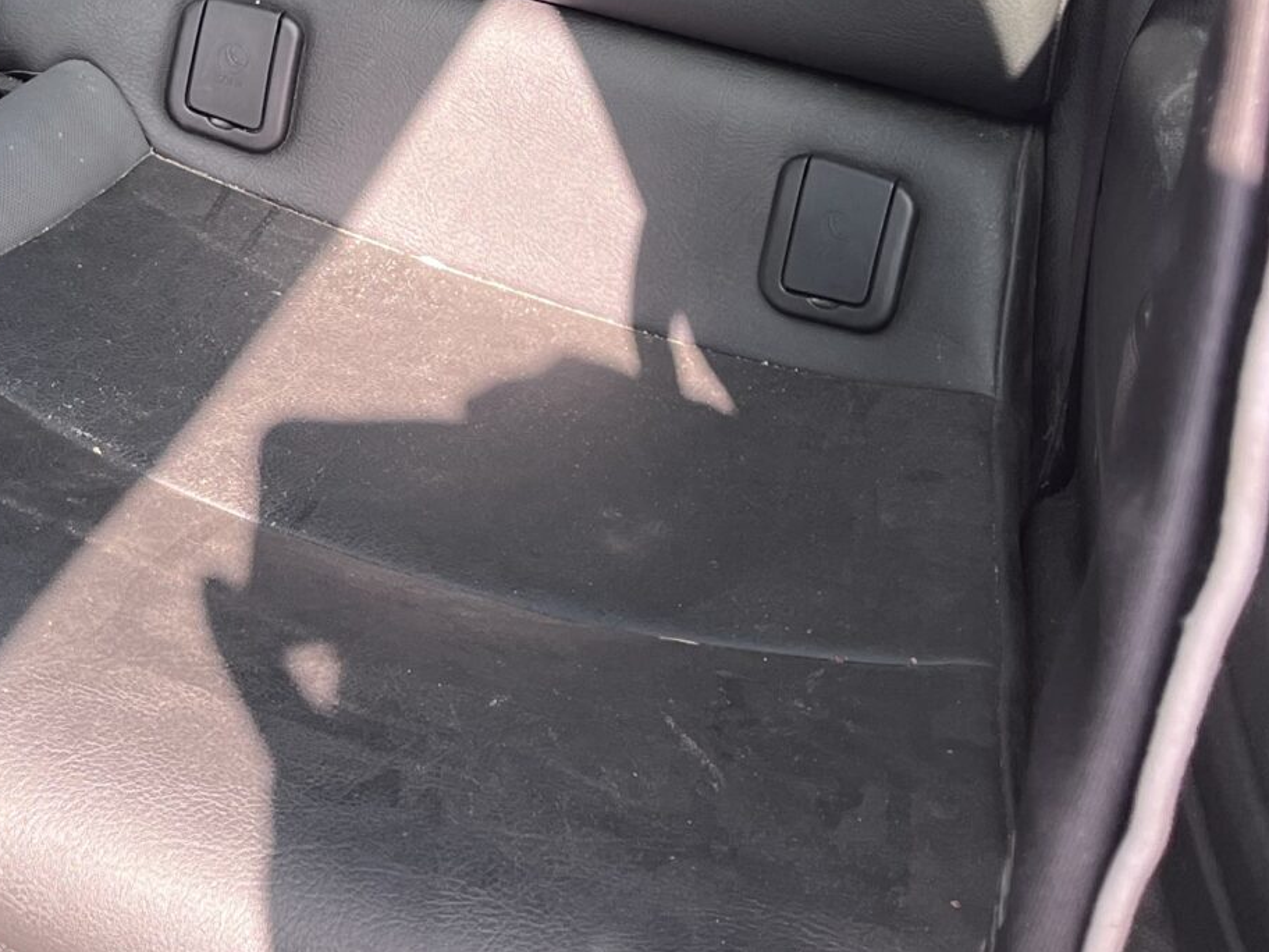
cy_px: -257
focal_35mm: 73
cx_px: -218
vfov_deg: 18.8
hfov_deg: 24.4
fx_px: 2676
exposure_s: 1/122
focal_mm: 5.1
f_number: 1.6
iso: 64
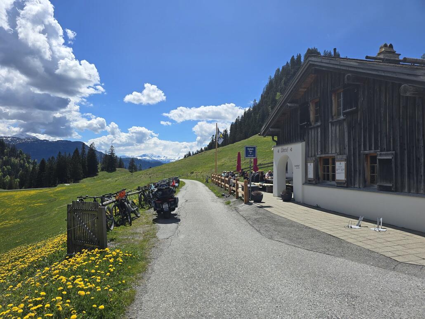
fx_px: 282
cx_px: 212
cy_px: 160
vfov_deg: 58.9
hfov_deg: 73.9
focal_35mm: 23
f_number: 1.7
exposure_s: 1/1418
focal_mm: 6.3
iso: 12
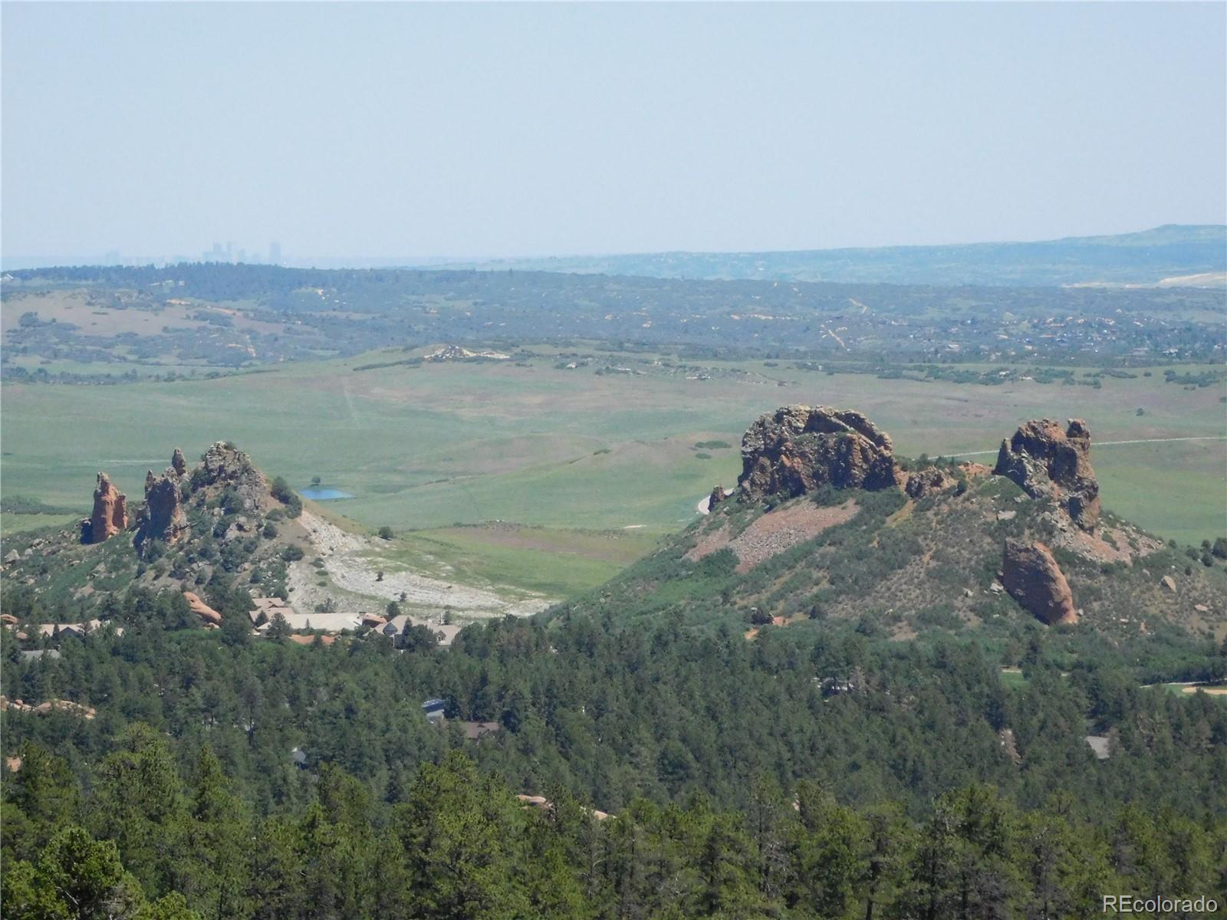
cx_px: 614
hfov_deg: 8.5
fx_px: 8223
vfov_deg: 6.4
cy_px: 460
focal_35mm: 232
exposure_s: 1/800
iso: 800
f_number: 11.2
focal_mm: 41.3
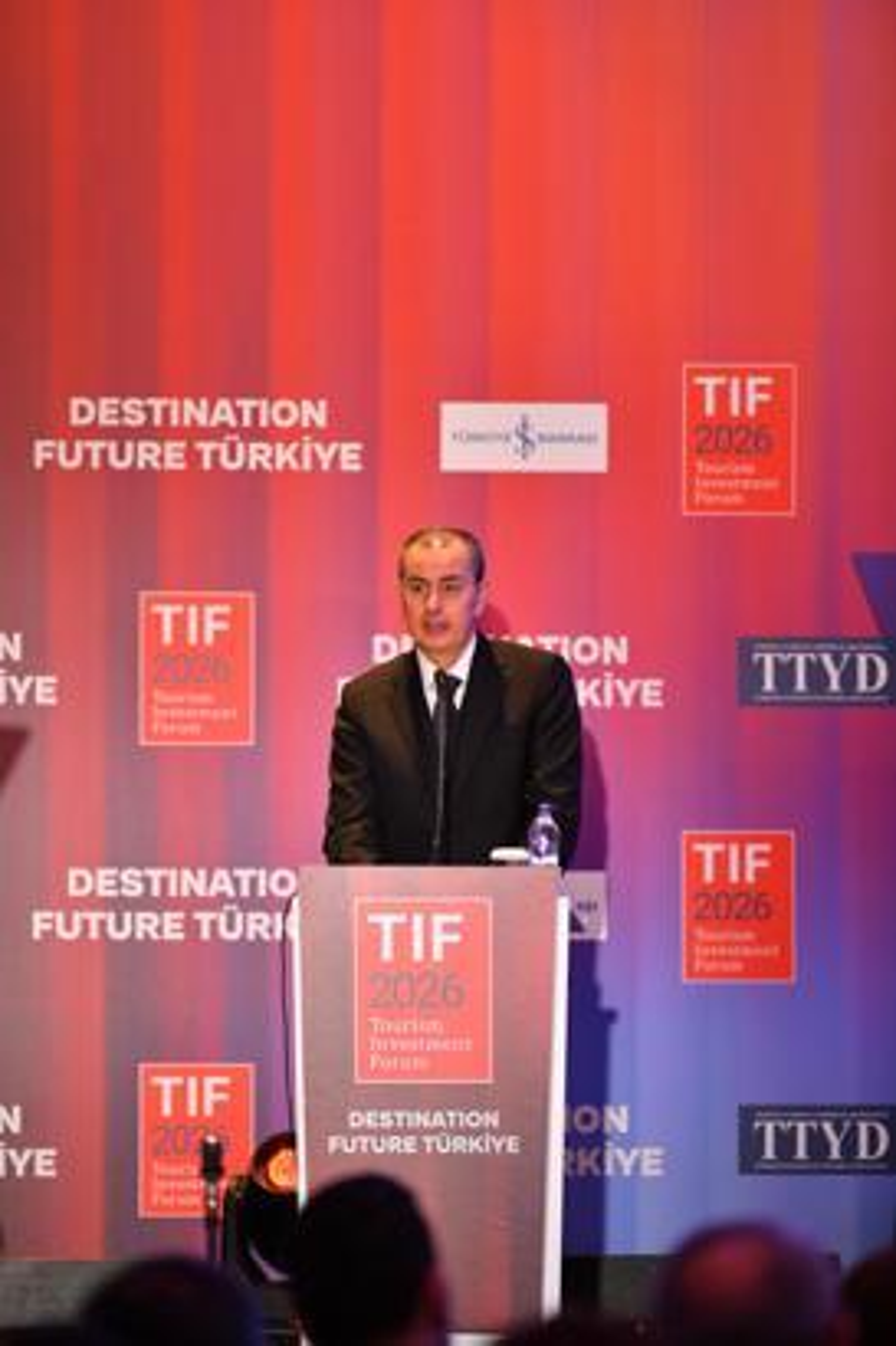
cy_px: 673
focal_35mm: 200
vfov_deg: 10.3
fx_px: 7472
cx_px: 448
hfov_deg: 6.9
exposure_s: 1/160
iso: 1000
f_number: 2.8
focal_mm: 200
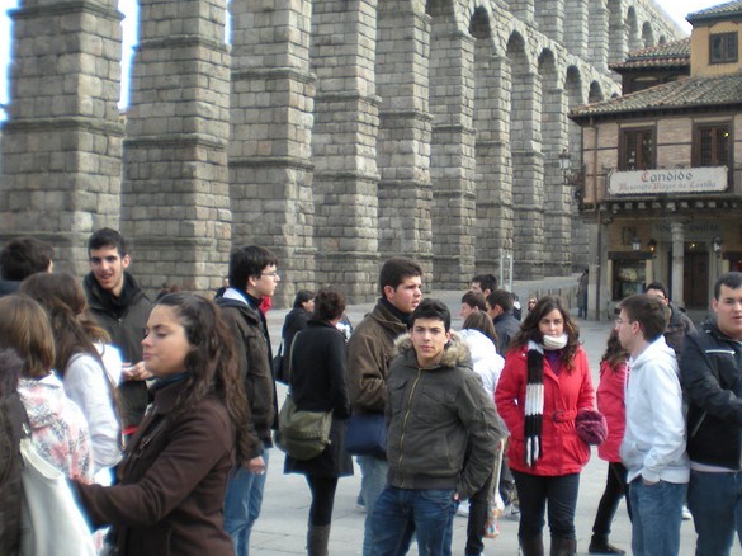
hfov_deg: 36.6
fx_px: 1114
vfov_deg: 28.0
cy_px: 261
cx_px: 476
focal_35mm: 52
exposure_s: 1/225
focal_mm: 6.3
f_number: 3.1
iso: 64
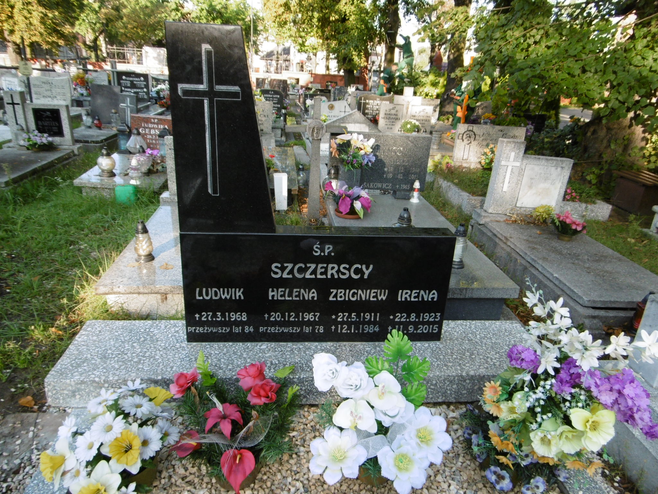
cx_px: 329
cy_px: 247
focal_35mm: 24
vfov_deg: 56.8
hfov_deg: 71.6
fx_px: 456
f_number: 3.1
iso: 100
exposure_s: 1/125
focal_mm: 4.3
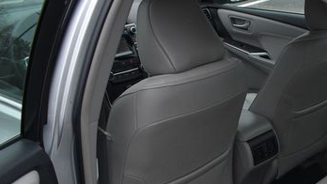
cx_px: 288
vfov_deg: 22.4
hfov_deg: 37.5
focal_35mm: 52
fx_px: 451
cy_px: 171
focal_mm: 18
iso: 200
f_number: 6.3
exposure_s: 1/250
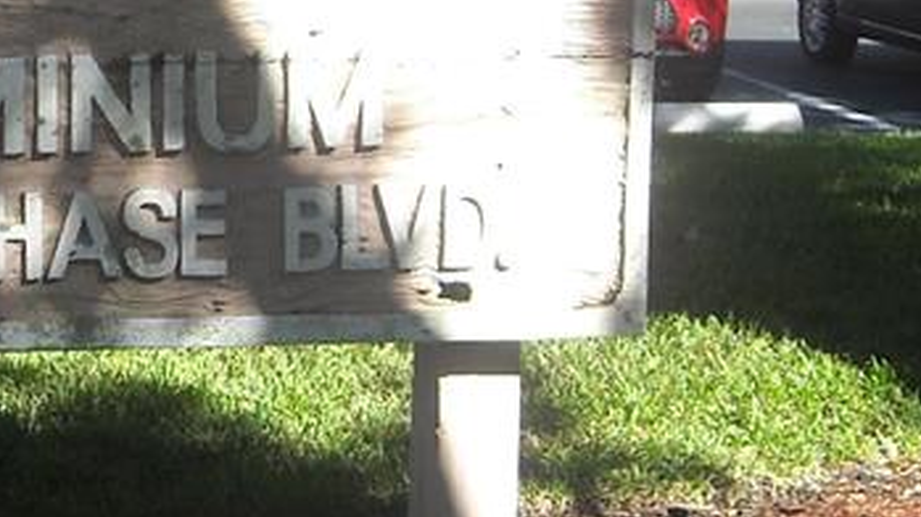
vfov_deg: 10.8
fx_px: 2734
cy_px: 100
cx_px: -156
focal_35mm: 112
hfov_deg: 18.2
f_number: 2.8
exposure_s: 1/250
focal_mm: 5.7
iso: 64
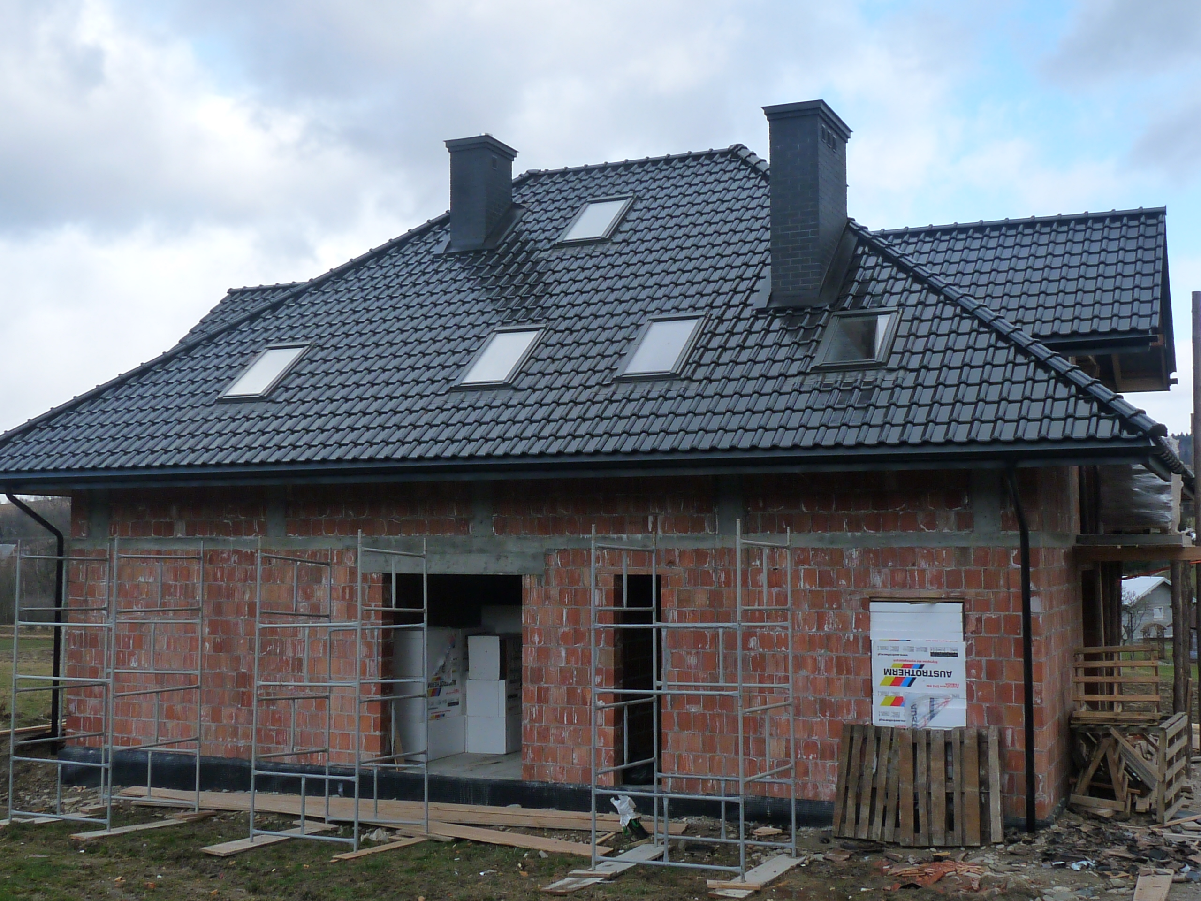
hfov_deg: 45.8
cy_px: 450
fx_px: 1422
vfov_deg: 35.1
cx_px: 600
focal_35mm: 41
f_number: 5.6
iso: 160
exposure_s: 1/200
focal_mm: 5.2
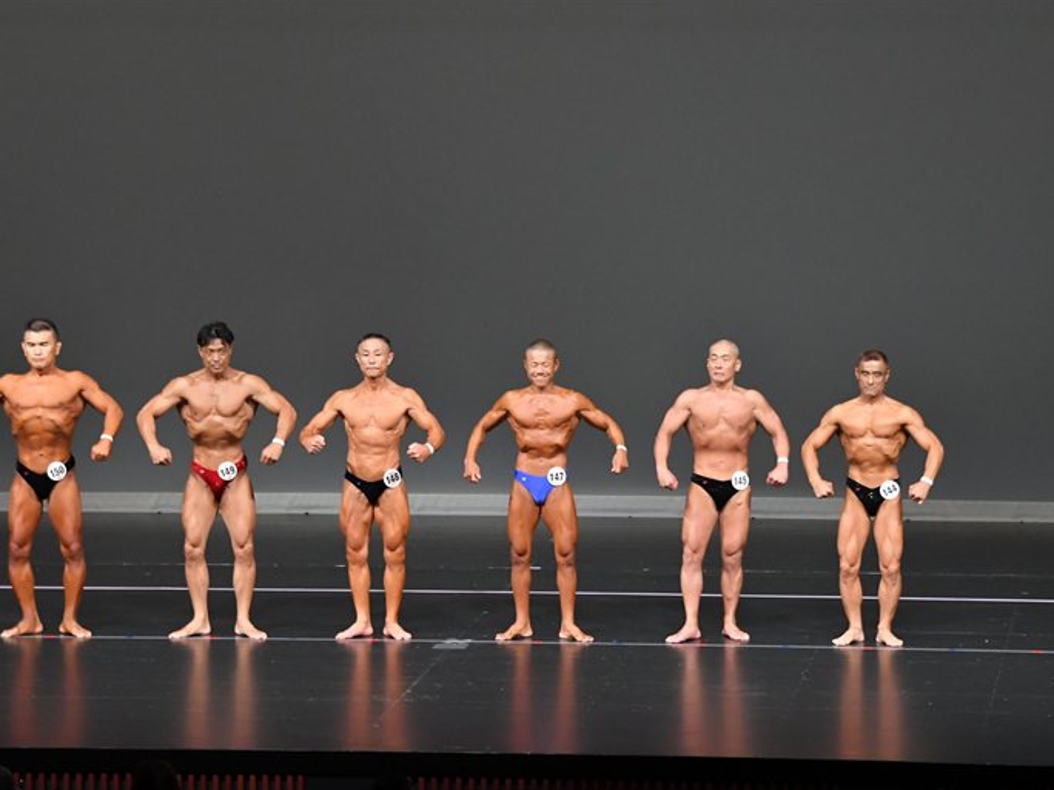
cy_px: 396
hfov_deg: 11.6
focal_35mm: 171
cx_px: 511
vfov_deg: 8.7
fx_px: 5207
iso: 4000
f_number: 5.6
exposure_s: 1/400
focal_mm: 105
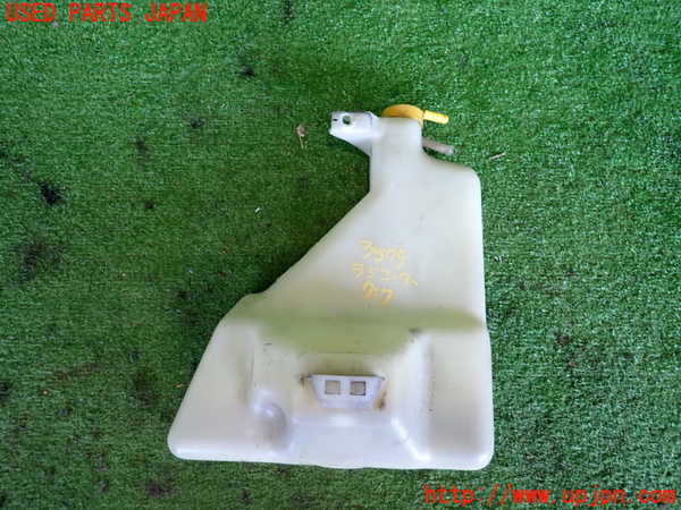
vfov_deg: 54.9
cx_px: 340
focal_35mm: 25
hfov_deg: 69.4
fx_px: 492
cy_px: 255
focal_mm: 4.5
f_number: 2
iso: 200
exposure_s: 1/50
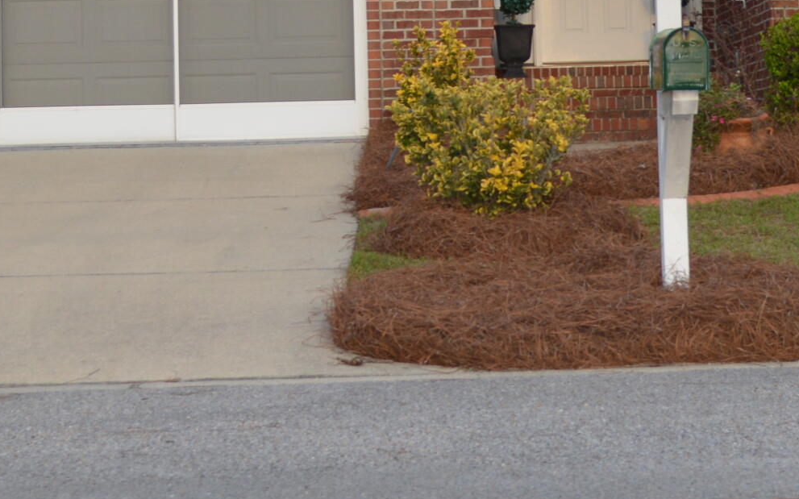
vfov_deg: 11.6
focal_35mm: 111
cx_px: 492
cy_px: -27
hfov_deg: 18.7
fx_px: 2417
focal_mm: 24
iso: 180
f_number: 4
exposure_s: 1/125
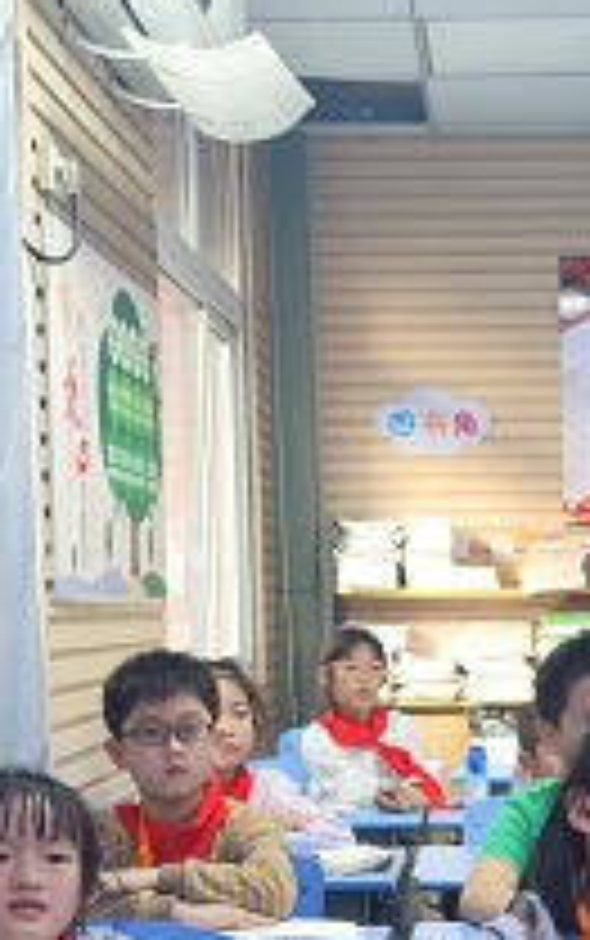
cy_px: 702
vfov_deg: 27.8
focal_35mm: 73
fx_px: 1874
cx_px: 613
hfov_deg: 17.4
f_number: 1.69
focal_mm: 6.72
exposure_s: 1/76
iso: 249
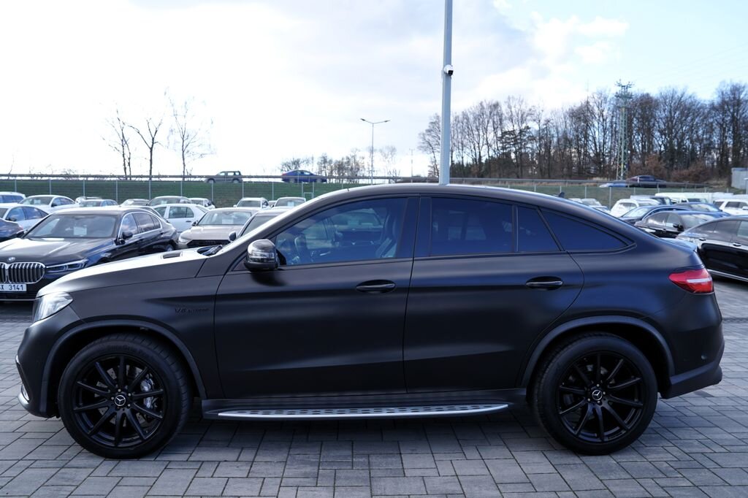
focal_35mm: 24
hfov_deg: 73.8
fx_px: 498
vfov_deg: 53.1
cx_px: 374
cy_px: 249
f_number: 5.6
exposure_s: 1/125
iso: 100
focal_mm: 24
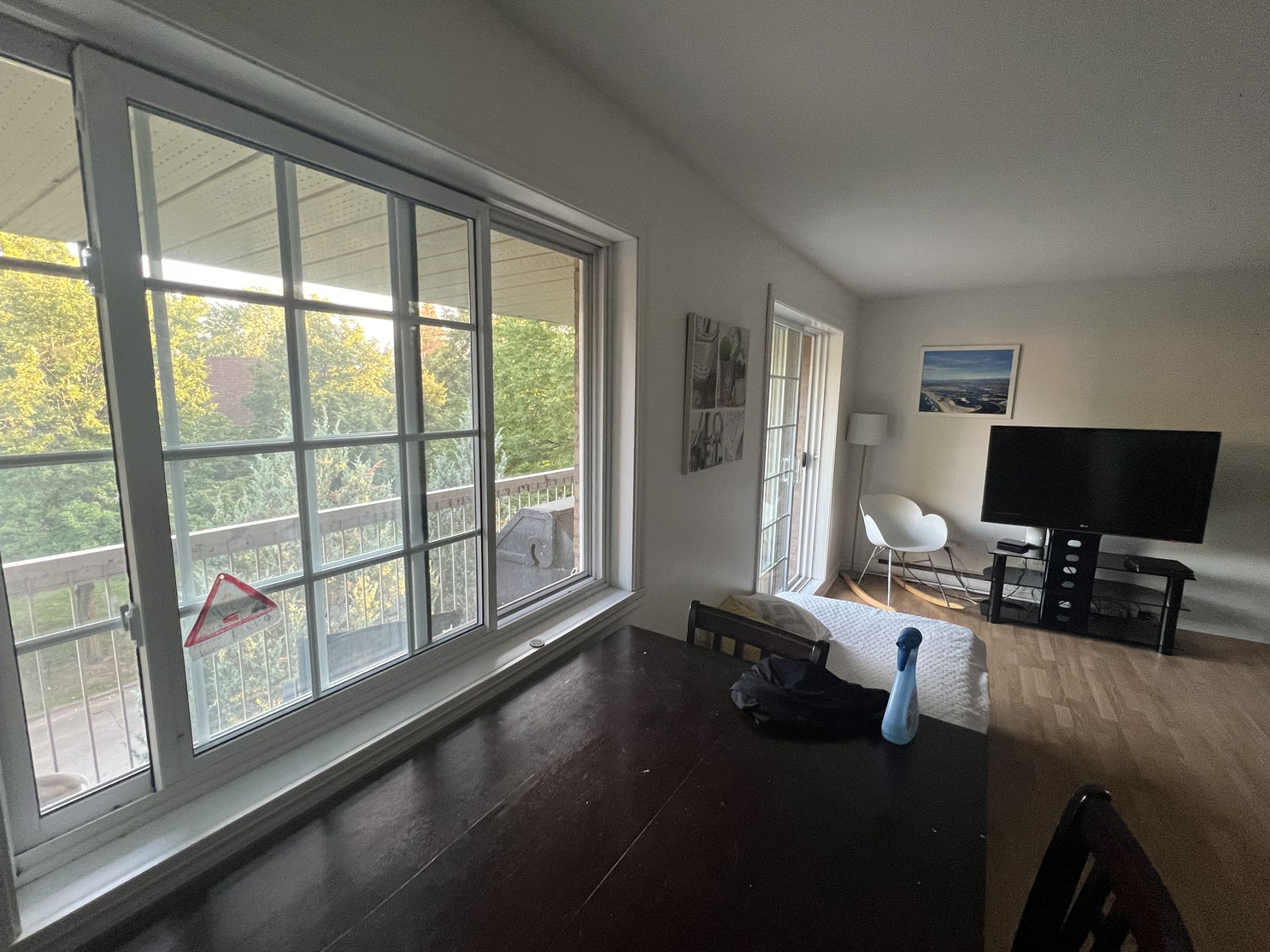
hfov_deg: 102.0
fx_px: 514
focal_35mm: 14
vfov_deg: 85.7
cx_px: 612
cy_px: 473
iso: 320
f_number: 1.8
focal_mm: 1.57
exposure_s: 1/60
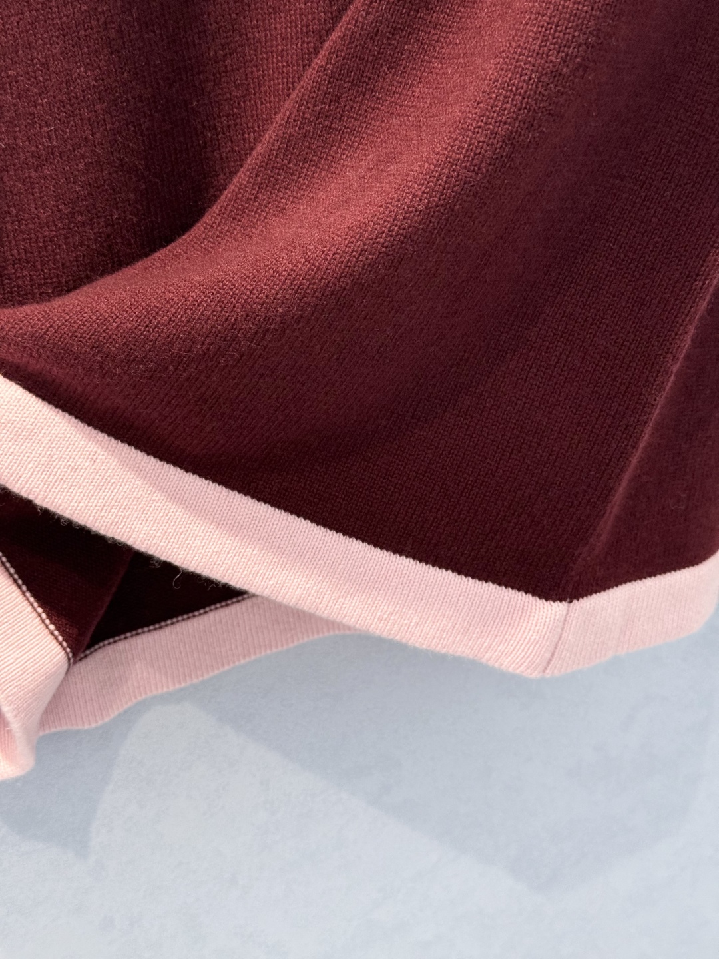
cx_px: 360
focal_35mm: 48
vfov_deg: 39.7
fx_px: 1329
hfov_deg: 30.3
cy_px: 480
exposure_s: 1/100
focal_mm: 6.76
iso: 160
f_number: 1.78
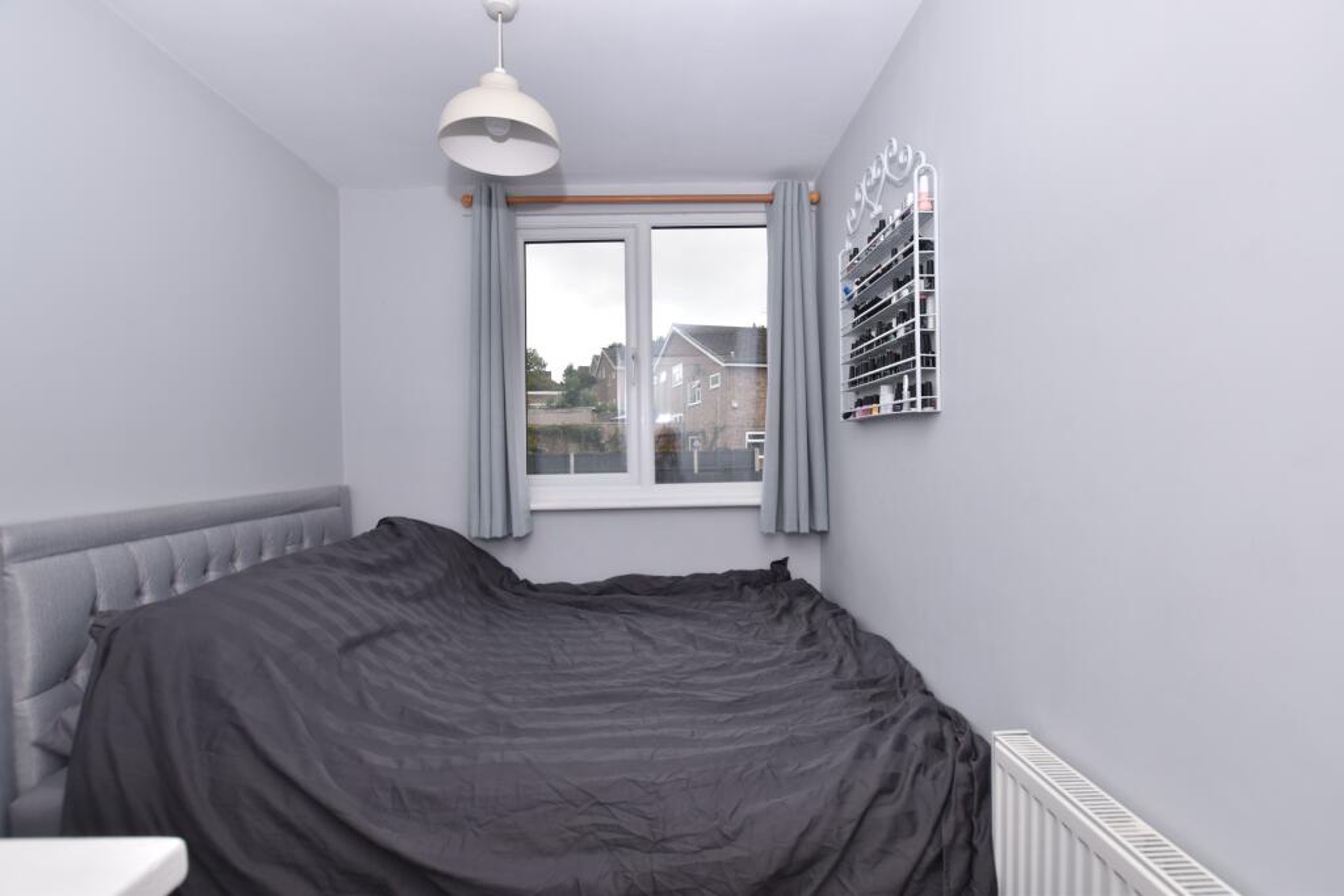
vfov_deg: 77.3
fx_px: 560
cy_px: 448
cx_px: 672
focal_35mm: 15
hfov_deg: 100.4
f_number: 6.3
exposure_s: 1/80
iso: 100
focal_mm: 10
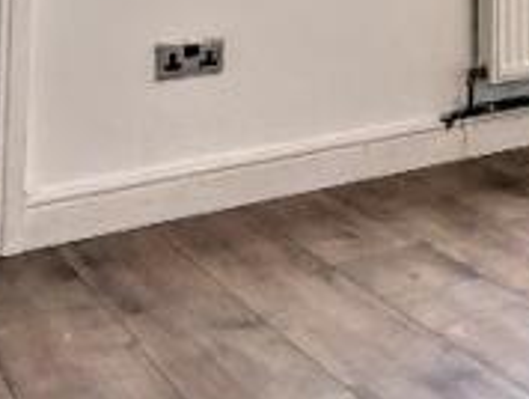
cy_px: -281
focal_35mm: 69
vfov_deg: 17.9
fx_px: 1056
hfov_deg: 21.8
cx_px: 859
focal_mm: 2.02
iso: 58
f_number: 1.7
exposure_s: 1/128
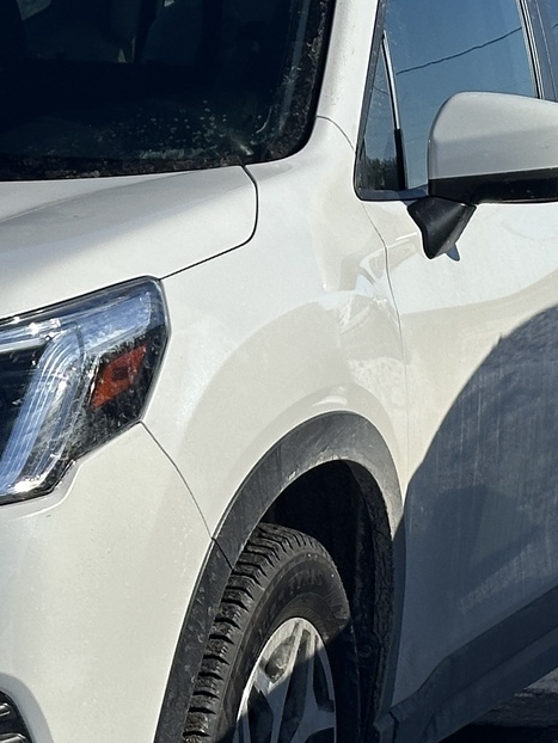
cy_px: 452
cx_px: -228
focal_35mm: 158
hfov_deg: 9.2
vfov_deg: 12.5
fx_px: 3394
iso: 64
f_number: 1.78
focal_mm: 6.86
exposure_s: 1/7634
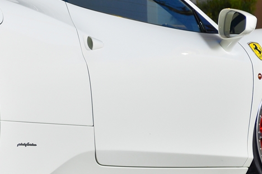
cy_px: 44
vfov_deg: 5.6
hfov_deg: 8.2
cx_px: -106
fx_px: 1790
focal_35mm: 246
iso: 200
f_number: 5
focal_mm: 60
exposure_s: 1/2.5
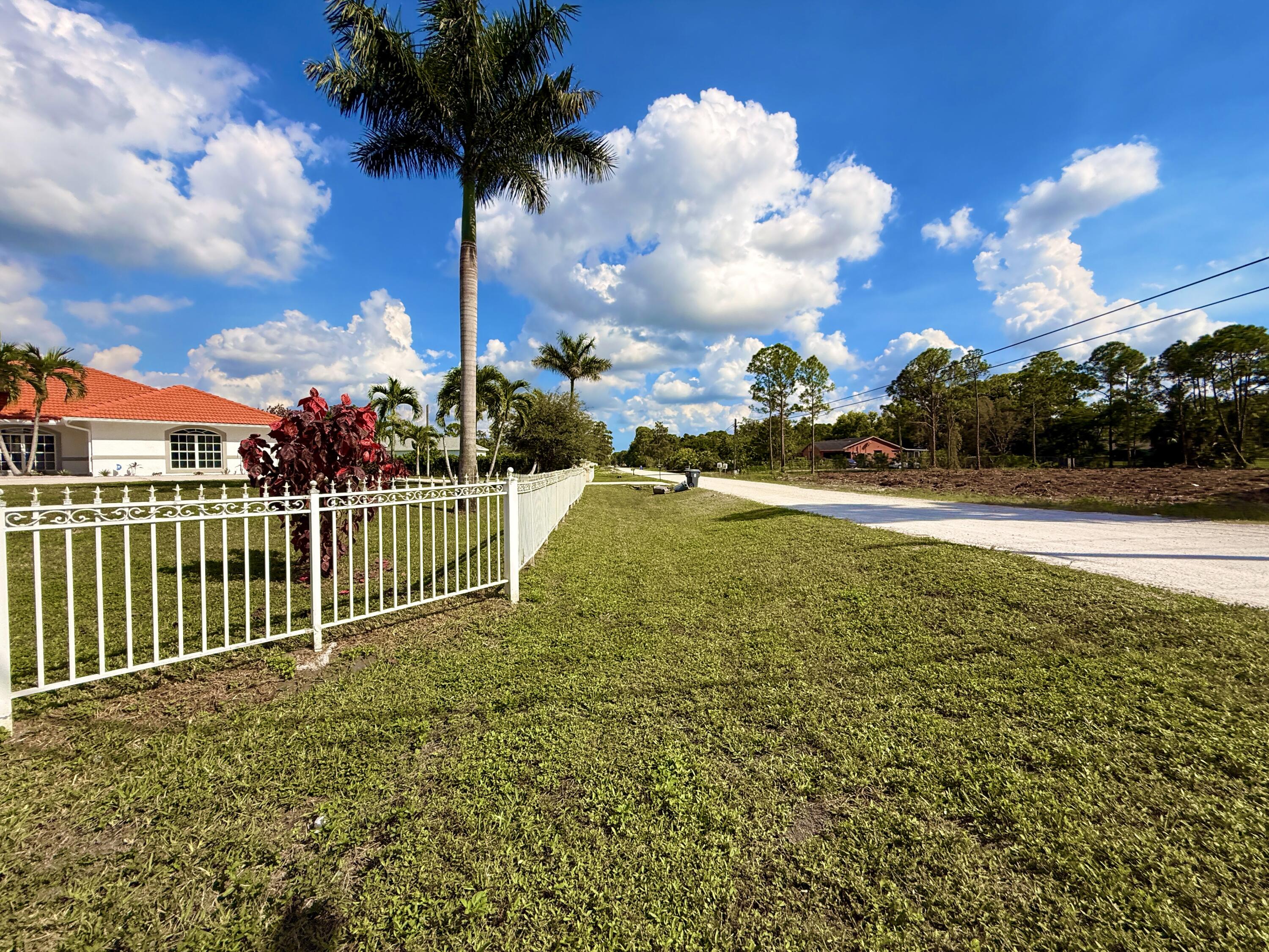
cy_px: 476
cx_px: 634
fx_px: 513
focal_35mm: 14
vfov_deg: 85.7
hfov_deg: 102.1
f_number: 2.2
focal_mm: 2.22
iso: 50
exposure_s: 1/3289
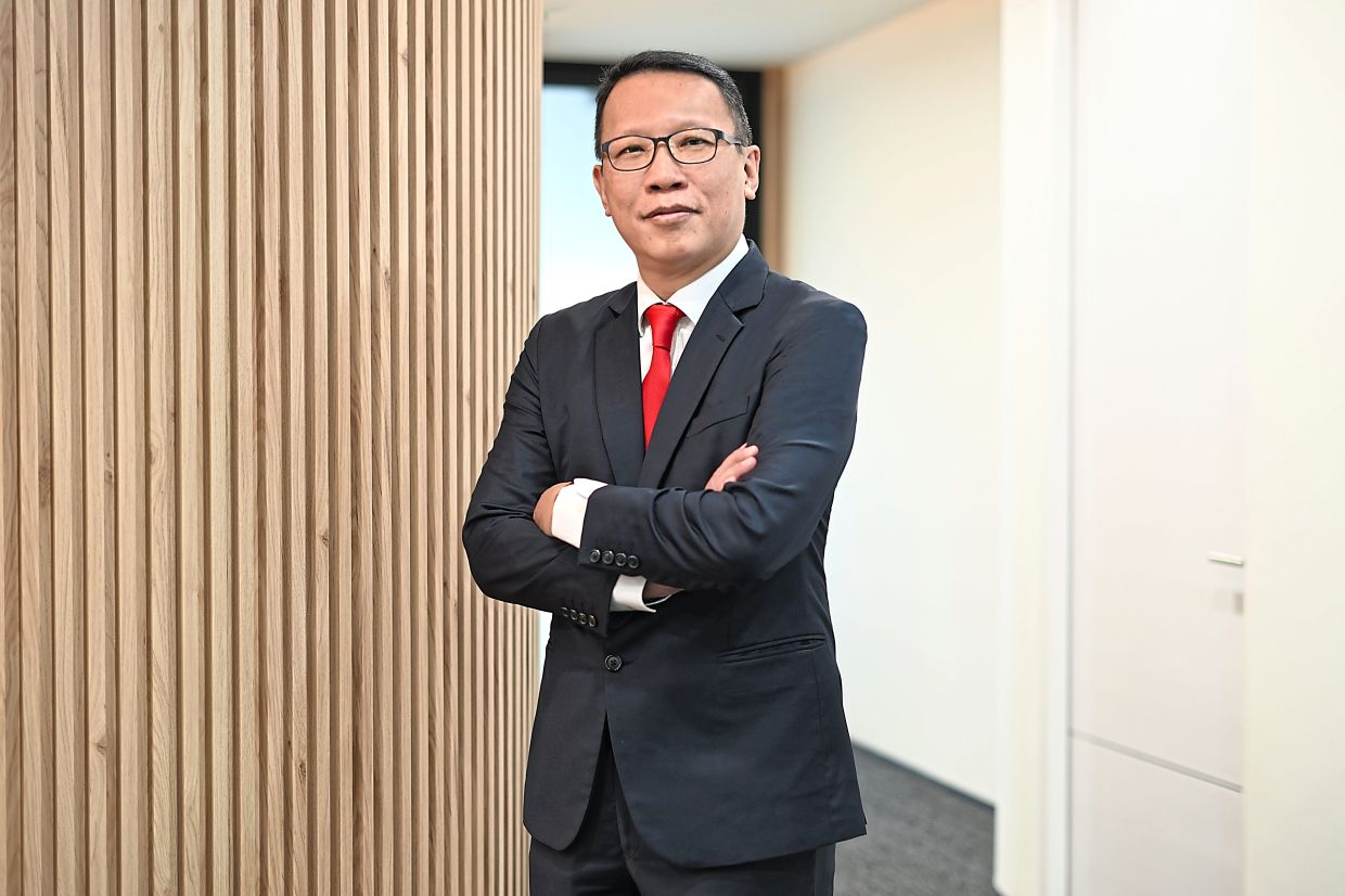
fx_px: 1867
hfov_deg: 39.6
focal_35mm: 50
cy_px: 448
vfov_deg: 27.0
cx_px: 672
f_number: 2
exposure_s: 1/80
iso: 360
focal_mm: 50
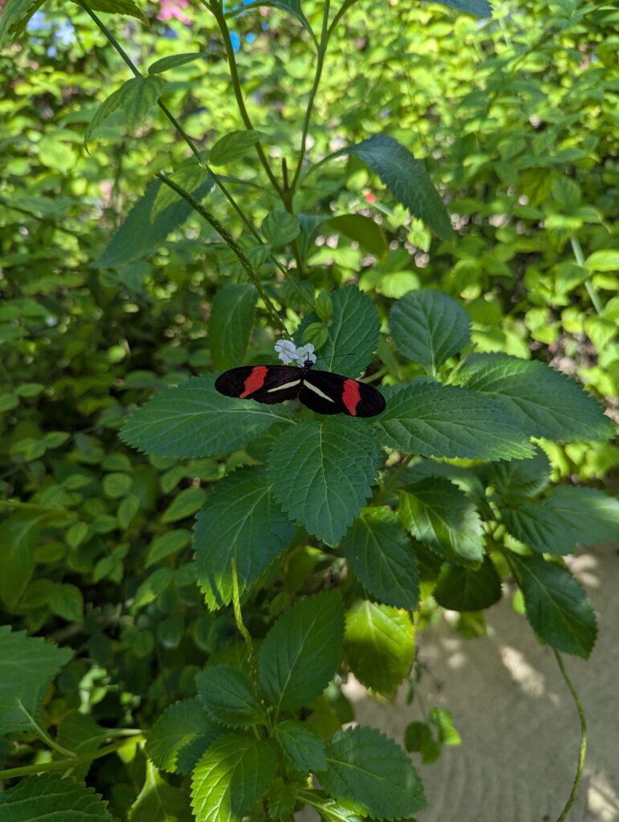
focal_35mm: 24
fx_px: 571
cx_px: 310
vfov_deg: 71.5
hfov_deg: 56.9
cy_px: 411
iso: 47
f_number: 1.85
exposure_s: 1/201
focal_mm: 6.81
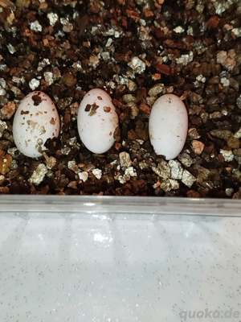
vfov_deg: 39.7
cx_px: 120
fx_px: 446
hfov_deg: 30.3
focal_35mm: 48
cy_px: 161
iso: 160
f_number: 1.7
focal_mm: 5.31
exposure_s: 1/50
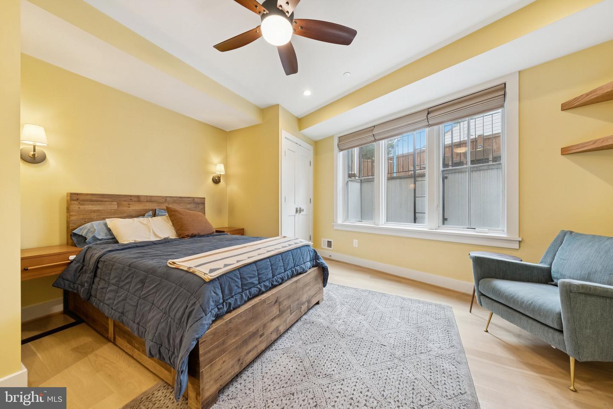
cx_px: 306
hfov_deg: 112.6
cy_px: 204
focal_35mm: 12
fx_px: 204
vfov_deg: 90.0
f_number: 7.1
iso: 640
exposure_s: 1/25
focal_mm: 12
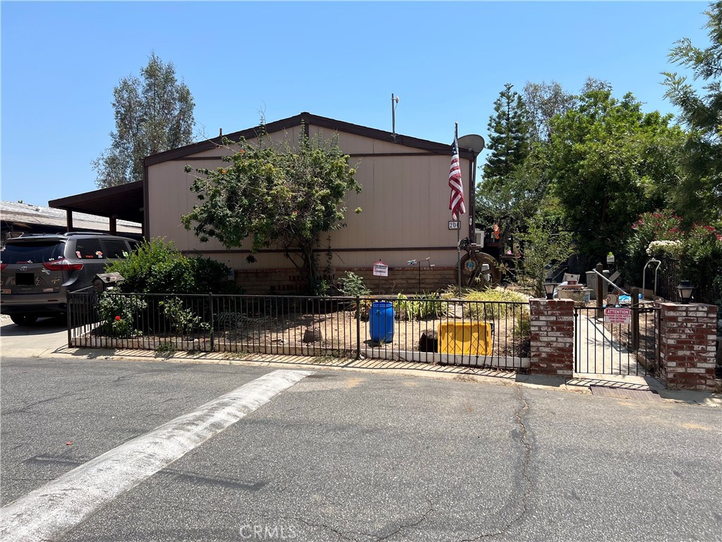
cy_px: 271
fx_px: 542
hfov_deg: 67.3
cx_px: 361
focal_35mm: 26
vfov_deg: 53.1
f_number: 1.5
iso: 50
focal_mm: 5.7
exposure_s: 1/3831
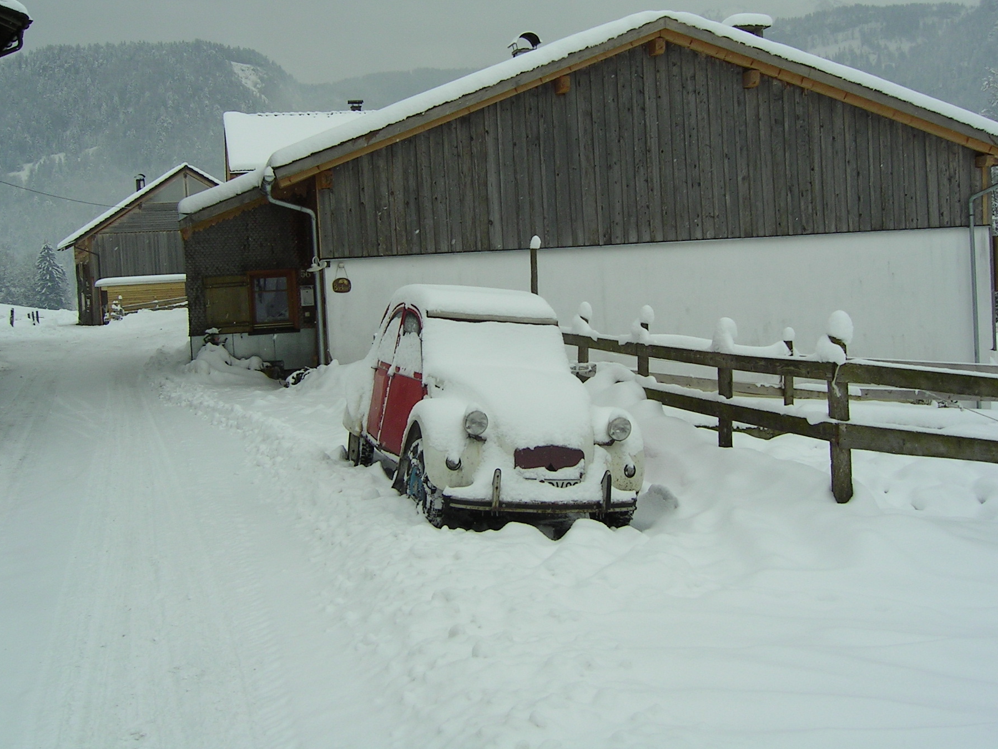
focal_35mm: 41
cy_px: 326
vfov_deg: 35.1
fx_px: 1182
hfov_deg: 45.7
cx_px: 535
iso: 50
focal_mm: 5.6
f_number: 4.8
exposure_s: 1/143
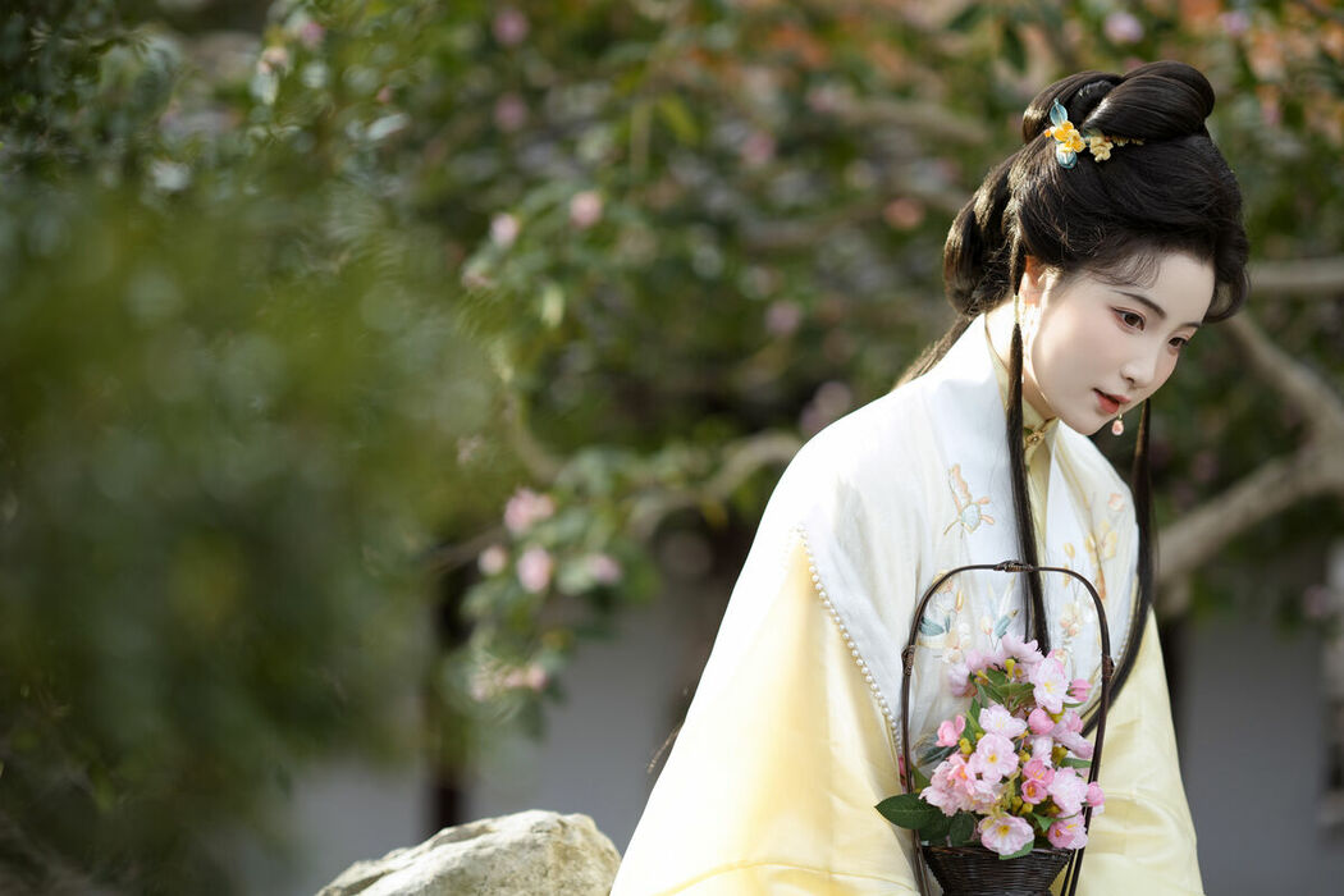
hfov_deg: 23.9
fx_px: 3173
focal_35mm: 85
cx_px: 672
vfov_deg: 16.1
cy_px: 448
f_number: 1.6
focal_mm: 85
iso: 100
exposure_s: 1/250
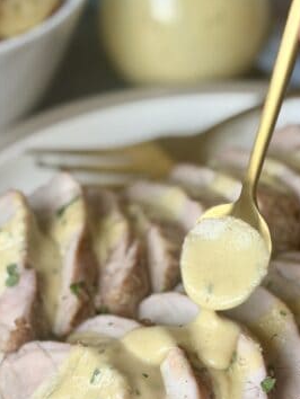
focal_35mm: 65
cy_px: 214
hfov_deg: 22.6
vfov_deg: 29.8
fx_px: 750
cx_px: 129
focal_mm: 6.76
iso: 64
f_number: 1.78
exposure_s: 1/60
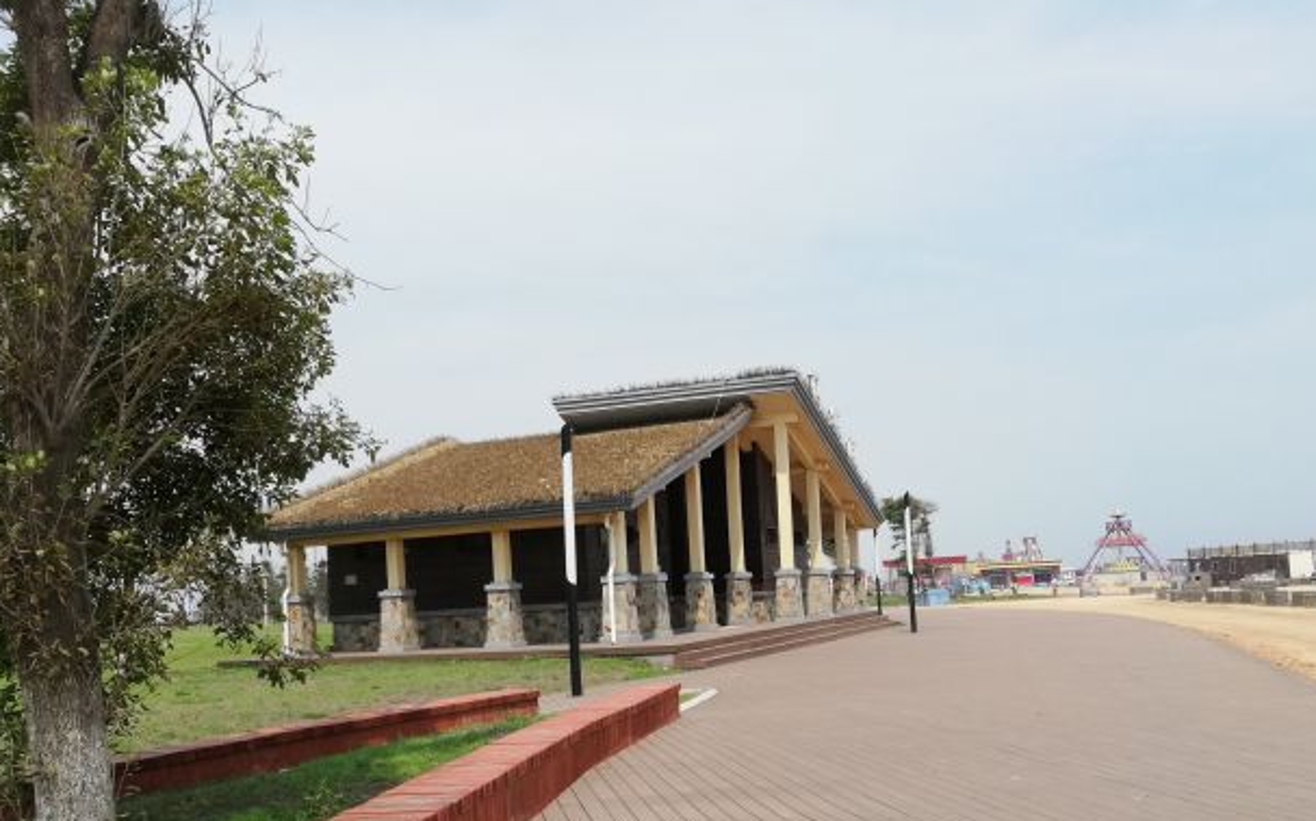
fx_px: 1183
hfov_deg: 58.2
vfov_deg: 38.0
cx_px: 642
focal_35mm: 33
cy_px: 534
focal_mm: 3.81
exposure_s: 1/1111
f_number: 2.2
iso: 50
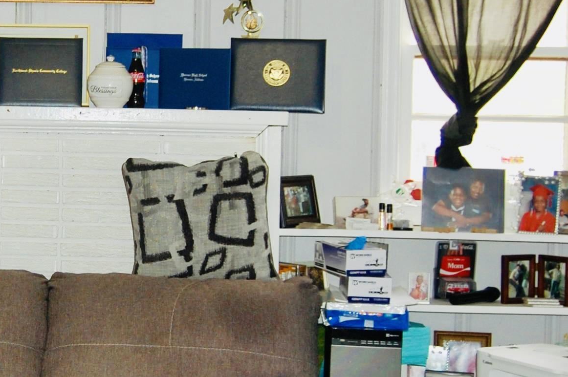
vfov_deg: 13.5
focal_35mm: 101
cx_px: -3
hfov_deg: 19.6
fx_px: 1592
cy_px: 179
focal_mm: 26
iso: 400
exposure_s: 1/60
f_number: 4.2
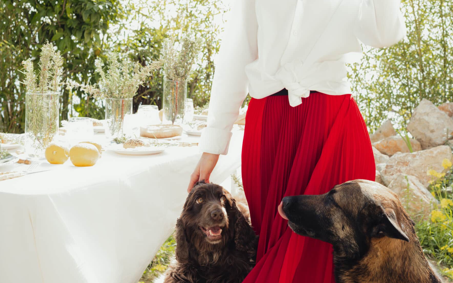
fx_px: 716
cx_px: 274
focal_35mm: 58
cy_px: 59
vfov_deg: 22.1
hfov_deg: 35.0
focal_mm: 23
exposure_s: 1/120
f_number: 4
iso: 80
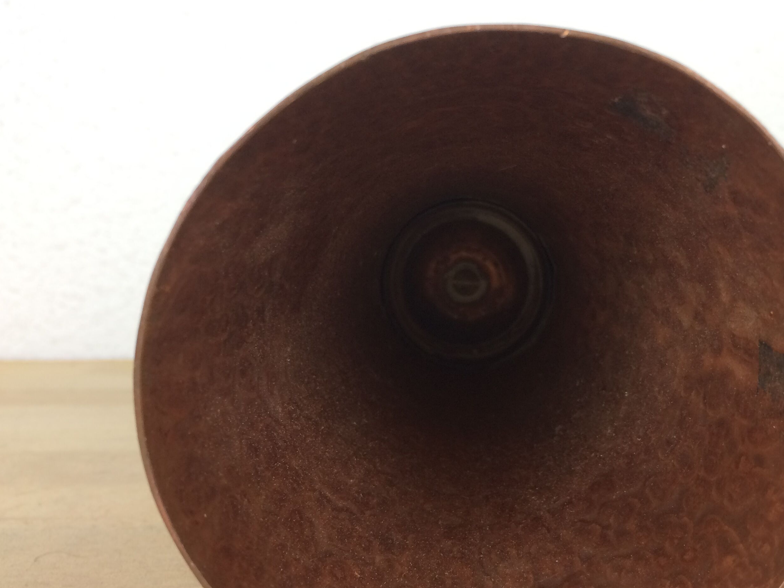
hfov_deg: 48.4
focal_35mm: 38
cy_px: 366
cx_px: 502
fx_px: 861
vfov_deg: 37.5
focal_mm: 4.15
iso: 40
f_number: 2.2
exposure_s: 1/33
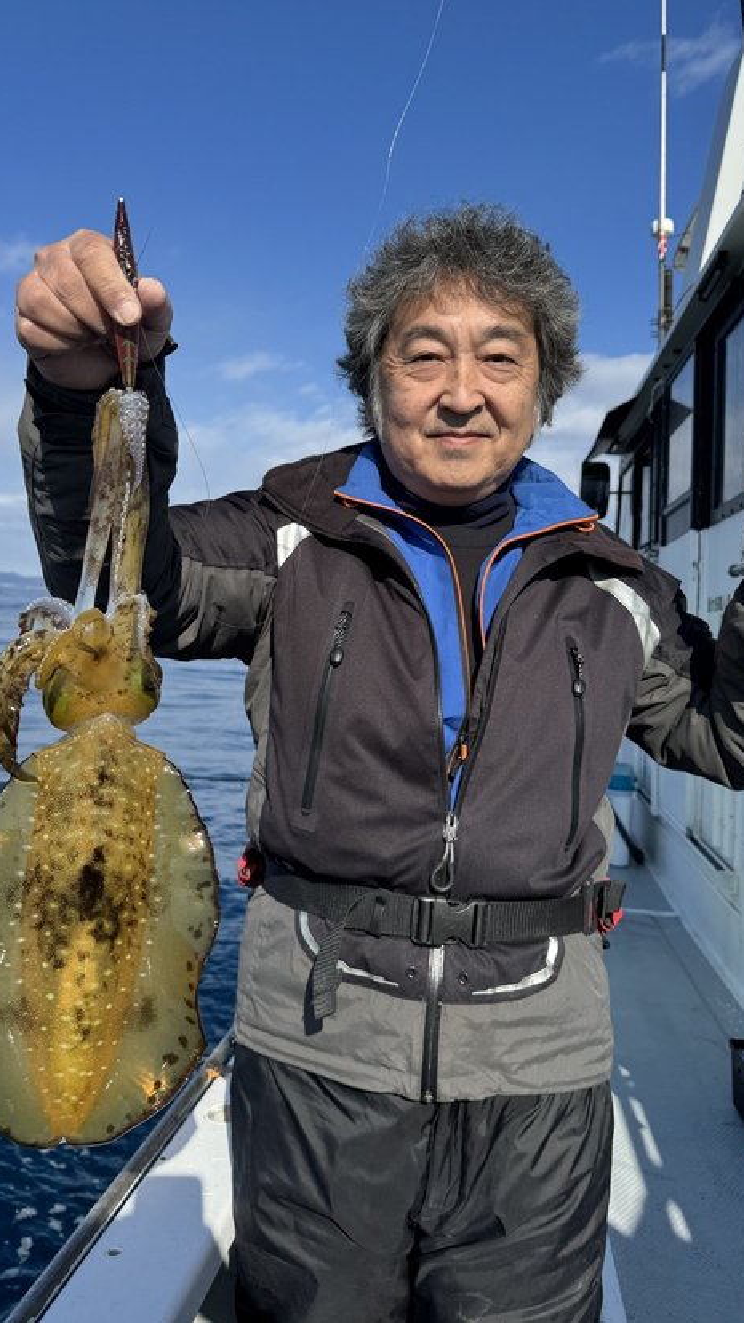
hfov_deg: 42.9
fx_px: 947
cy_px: 642
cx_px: 354
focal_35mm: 27
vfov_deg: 69.8
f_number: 1.78
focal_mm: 6.76
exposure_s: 1/2252
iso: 80
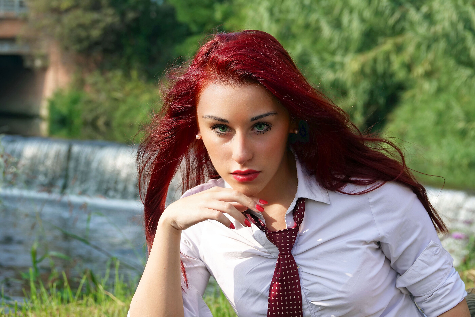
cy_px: 158
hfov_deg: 16.1
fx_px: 1676
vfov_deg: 10.8
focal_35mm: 127
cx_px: 238
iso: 100
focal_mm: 46.41
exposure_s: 1/400
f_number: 4
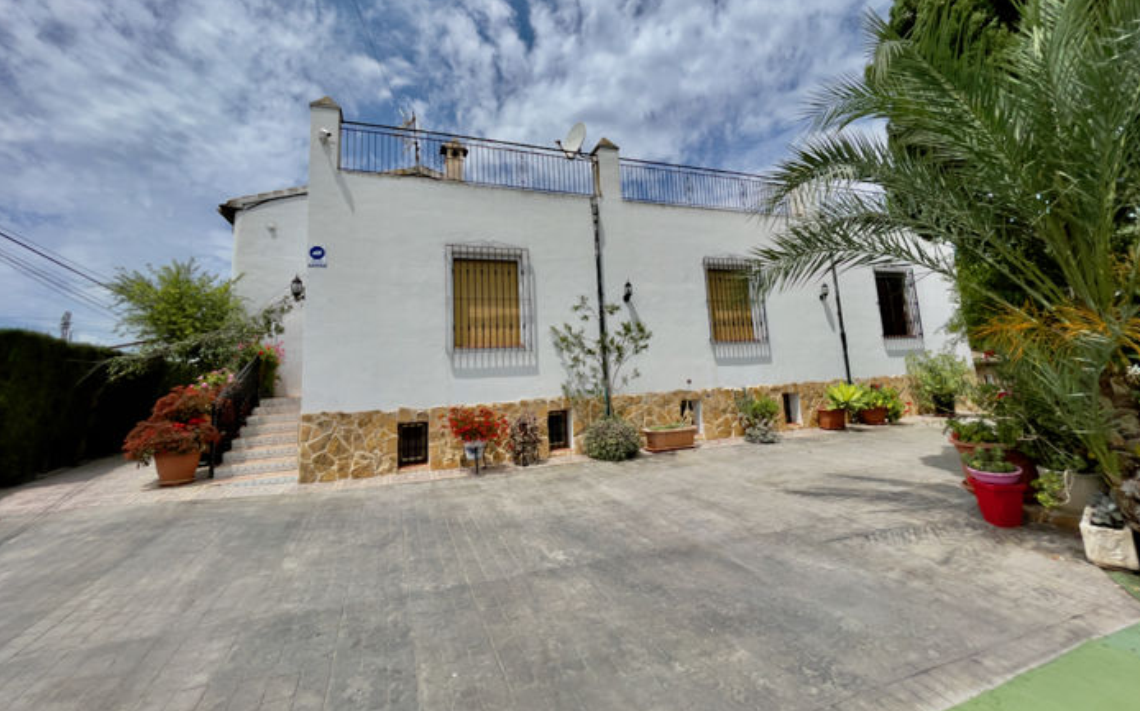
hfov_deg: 105.3
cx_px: 574
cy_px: 309
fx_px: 435
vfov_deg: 78.2
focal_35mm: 14
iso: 25
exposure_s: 1/2179
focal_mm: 1.54
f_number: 2.4
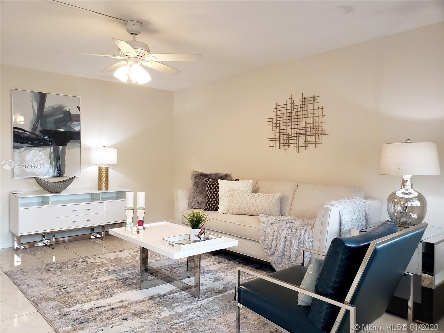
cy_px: 166
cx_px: 222
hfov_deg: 67.3
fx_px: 333
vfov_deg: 53.1
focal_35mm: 26
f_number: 2.4
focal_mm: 4.3
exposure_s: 1/60
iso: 200
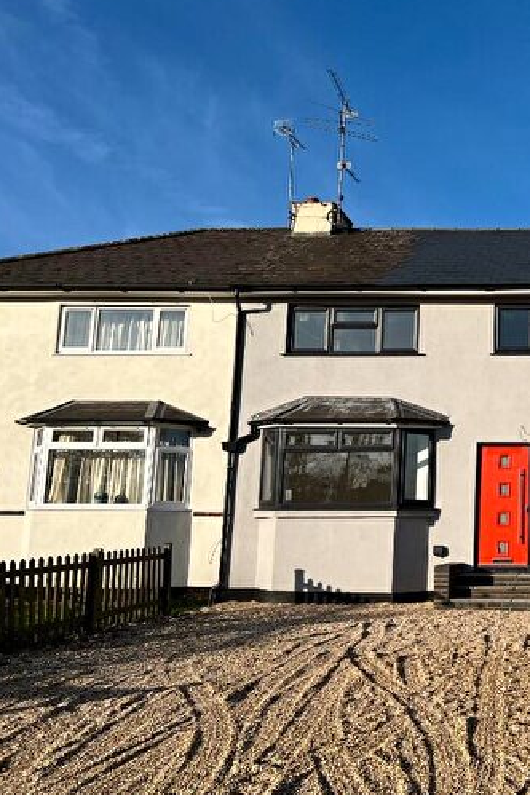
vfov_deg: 50.7
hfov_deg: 31.9
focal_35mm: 38
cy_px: 395
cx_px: 551
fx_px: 839
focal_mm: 5.7
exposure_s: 1/5076
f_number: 1.5
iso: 50
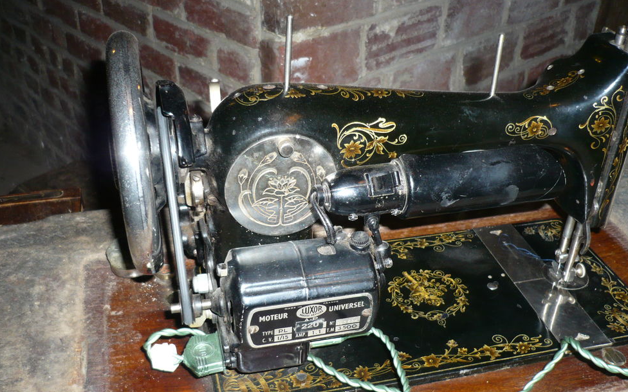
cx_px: 309
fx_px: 650
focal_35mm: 38
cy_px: 227
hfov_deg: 51.5
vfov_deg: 33.5
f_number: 2.8
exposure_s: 1/30
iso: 160
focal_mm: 5.8
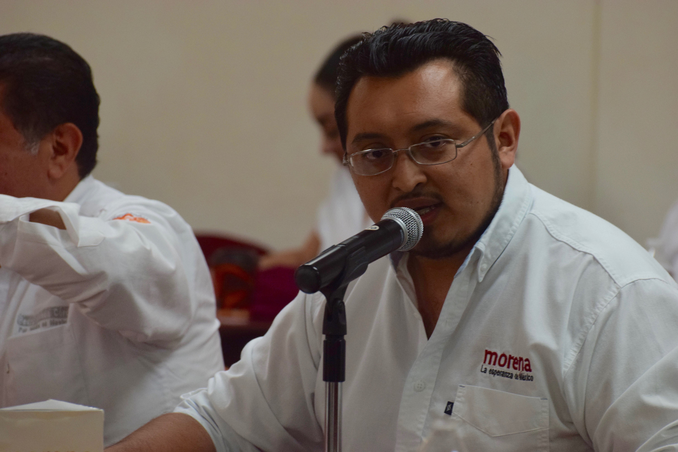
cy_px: 226
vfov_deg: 5.4
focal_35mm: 255
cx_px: 339
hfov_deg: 8.1
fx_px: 4802
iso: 800
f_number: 5
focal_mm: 170
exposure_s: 1/100
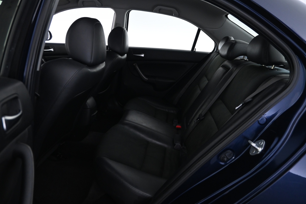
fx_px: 213
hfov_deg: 71.5
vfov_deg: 51.3
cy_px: 103
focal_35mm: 25
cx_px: 151
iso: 1600
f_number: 3.5
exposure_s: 1/20
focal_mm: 16
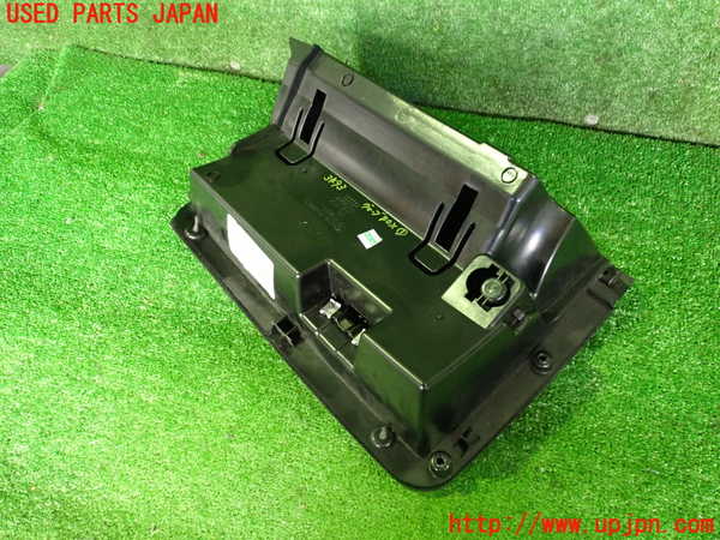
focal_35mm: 30
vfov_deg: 46.8
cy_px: 270
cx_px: 360
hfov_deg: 60.0
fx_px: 624
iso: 800
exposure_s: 1/25
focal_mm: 5.4
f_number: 2.3
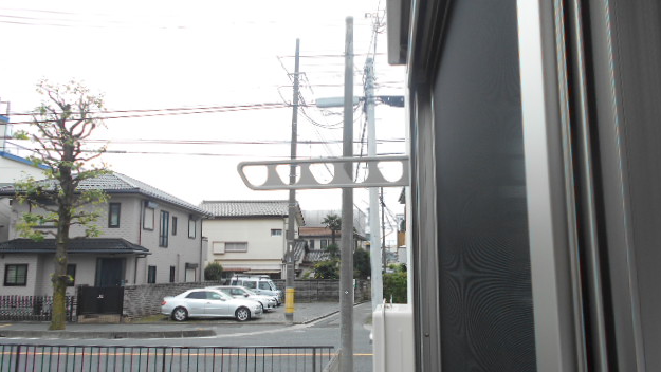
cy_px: 186
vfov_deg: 40.2
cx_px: 328
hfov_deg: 66.0
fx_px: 508
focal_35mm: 29
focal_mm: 4.6
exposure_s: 1/500
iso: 80
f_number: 3.2
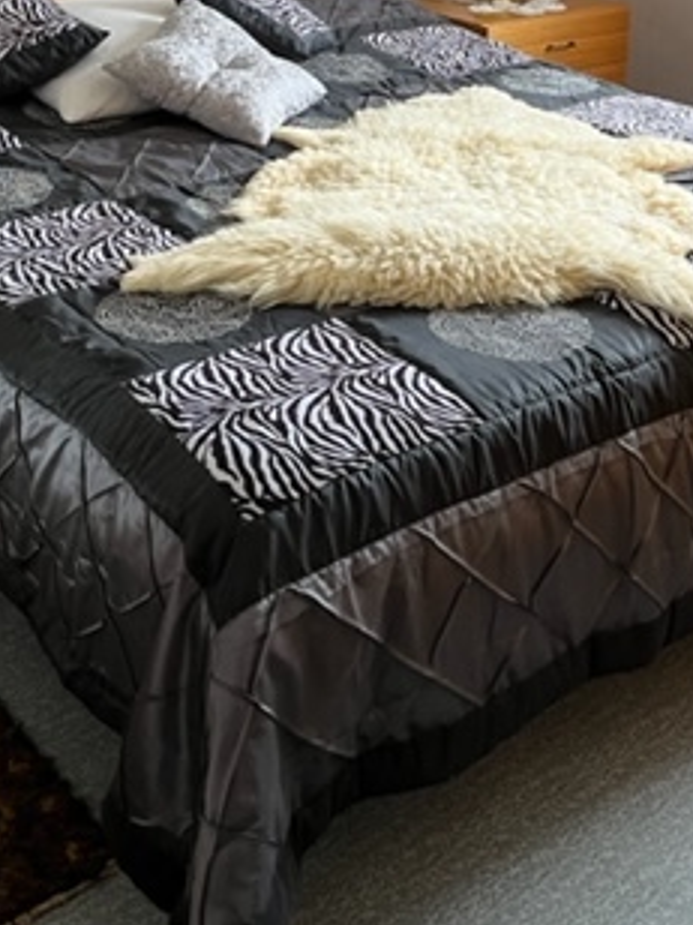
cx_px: 255
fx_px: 1441
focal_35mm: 54
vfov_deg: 33.4
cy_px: 63
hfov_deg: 26.9
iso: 125
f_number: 1.6
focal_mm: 5.1
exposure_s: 1/86
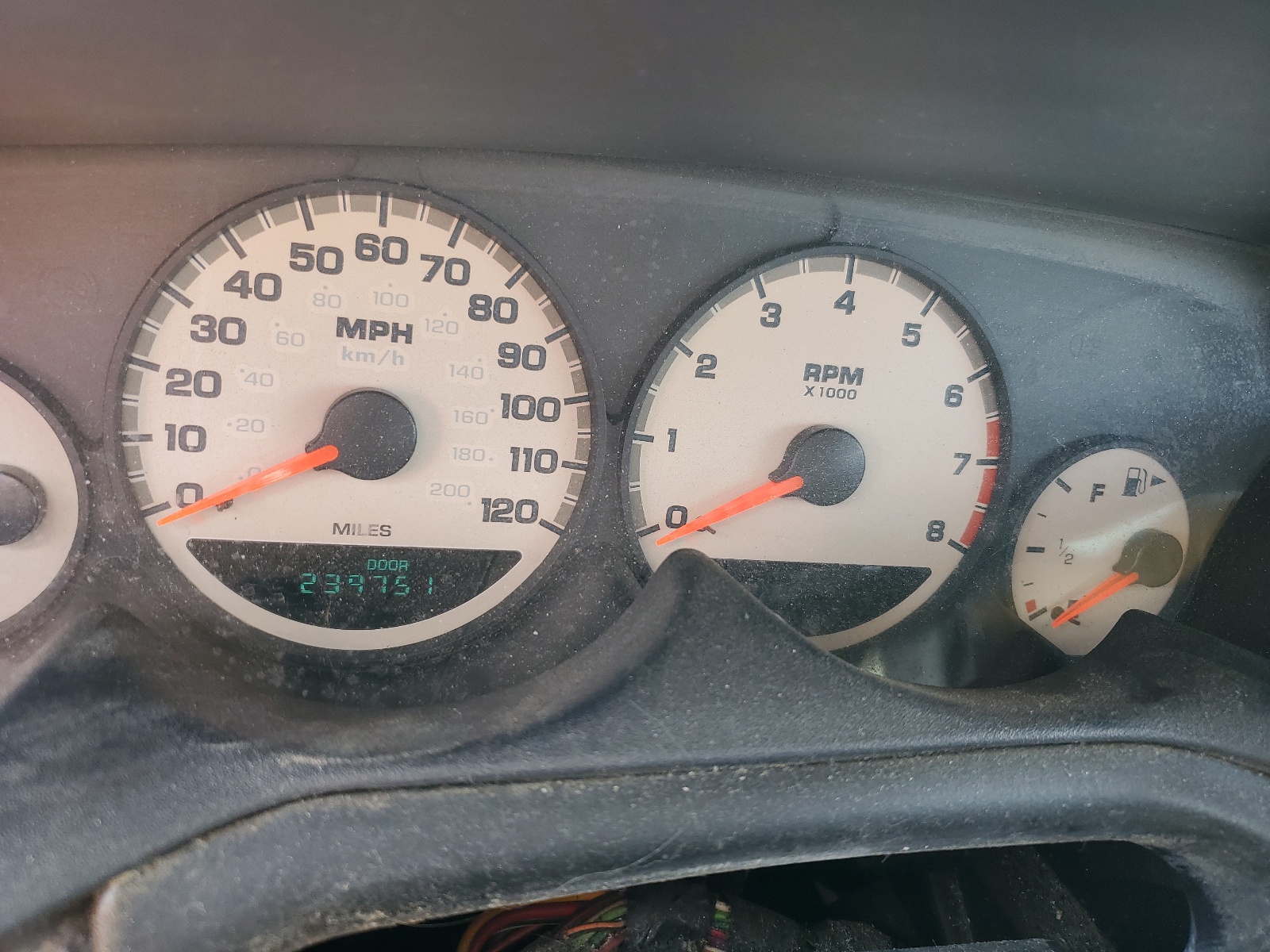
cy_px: 476
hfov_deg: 67.3
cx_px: 635
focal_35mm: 26
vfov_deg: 53.1
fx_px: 954
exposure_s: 1/60.2
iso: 52
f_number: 1.5
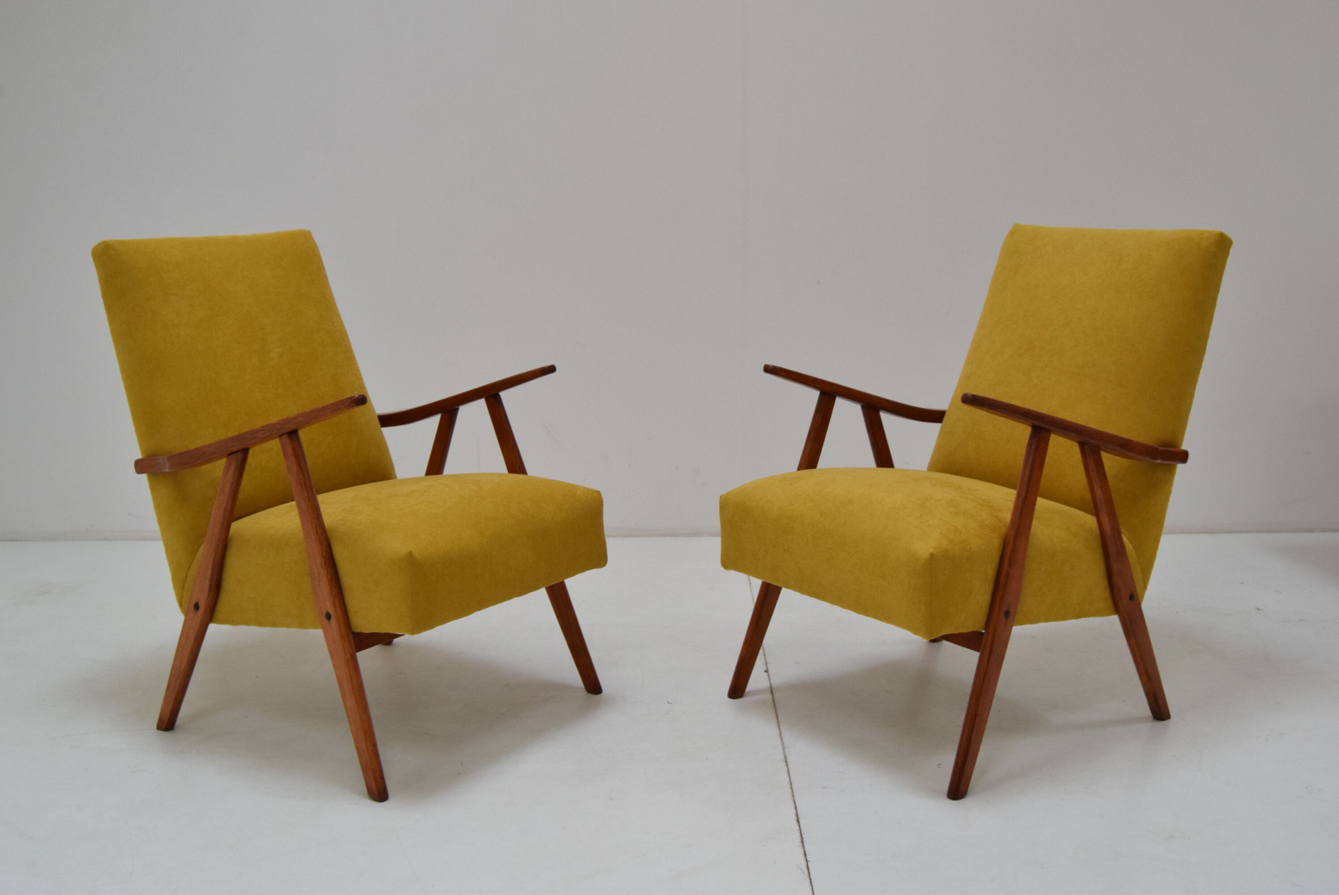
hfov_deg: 53.1
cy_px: 448
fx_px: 1340
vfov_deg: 36.9
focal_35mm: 36
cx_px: 670
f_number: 7.1
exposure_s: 1/200
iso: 1600
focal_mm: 24
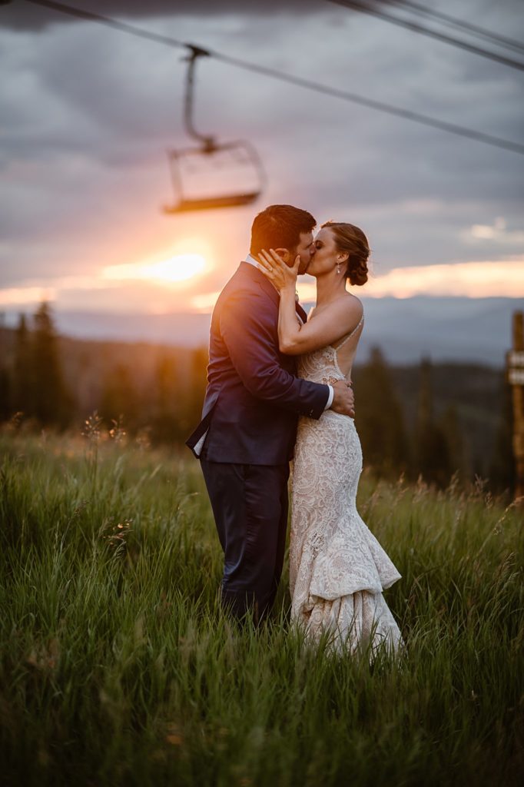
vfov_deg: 23.9
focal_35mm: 85
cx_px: 262
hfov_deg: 16.1
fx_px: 1857
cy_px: 394
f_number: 1.8
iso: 200
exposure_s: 1/500
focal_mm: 85
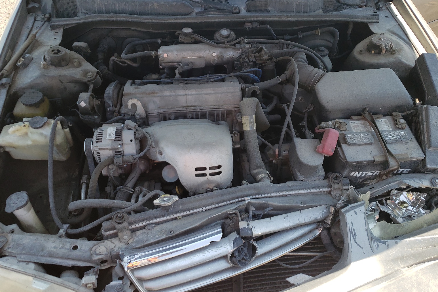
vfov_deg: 46.4
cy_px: 153
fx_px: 341
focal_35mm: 28
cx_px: 214
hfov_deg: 65.5
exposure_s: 1/909
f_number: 1.5
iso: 50
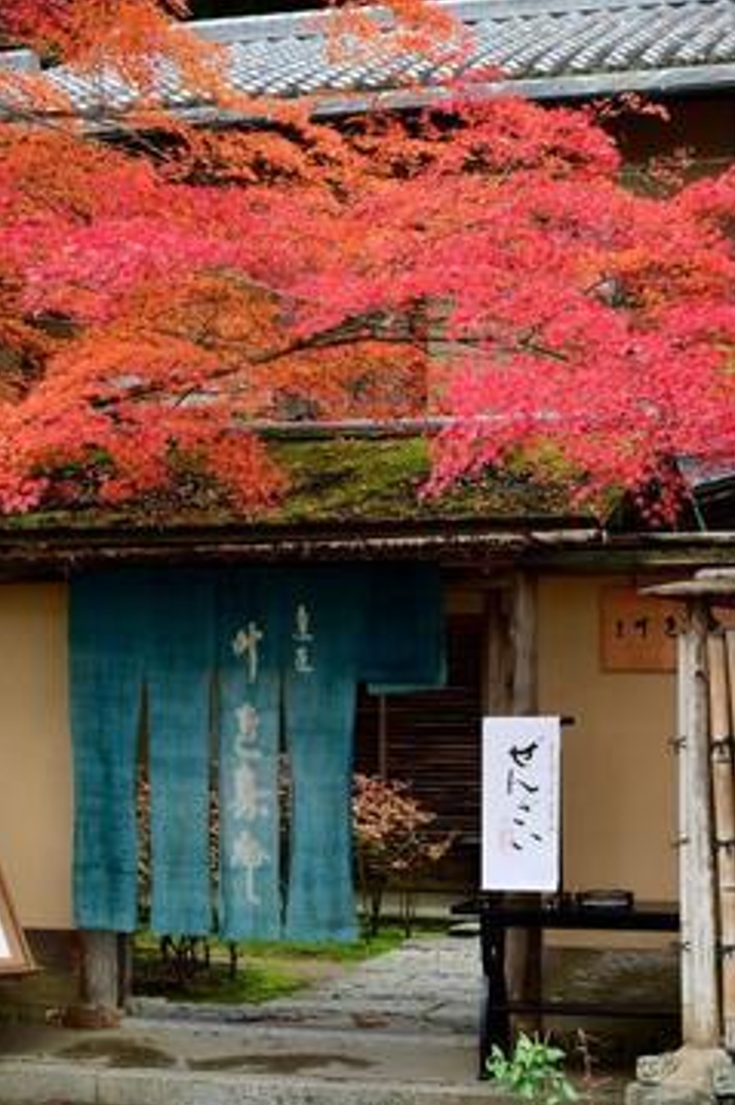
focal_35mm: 84
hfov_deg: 16.2
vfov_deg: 24.2
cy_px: 440
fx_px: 2575
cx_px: 286
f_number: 7.1
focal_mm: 45
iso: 125
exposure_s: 1/25
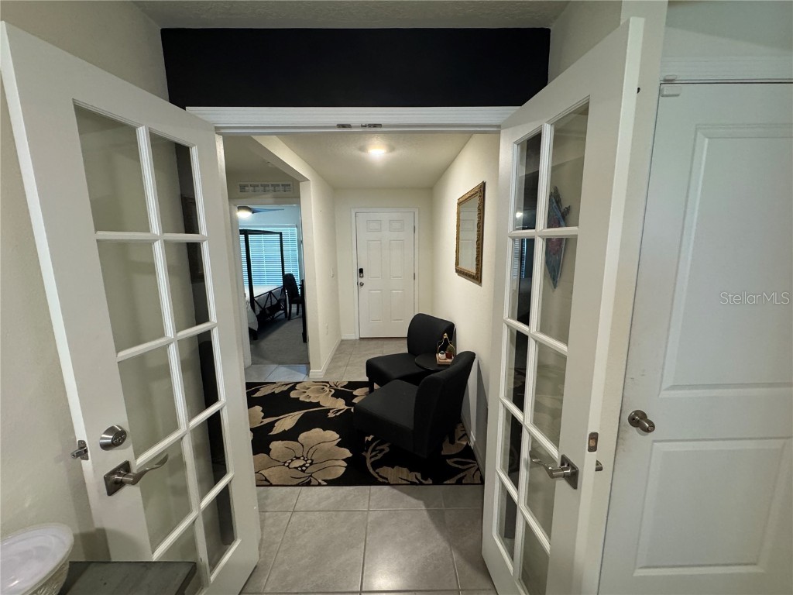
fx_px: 321
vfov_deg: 85.7
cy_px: 298
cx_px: 396
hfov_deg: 102.1
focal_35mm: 14
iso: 400
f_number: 2.2
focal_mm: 2.22
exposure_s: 1/60
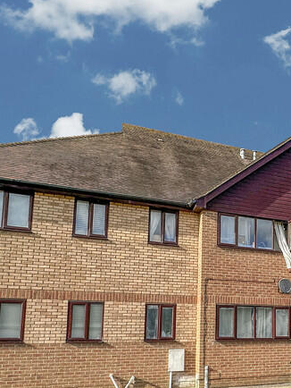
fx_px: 370
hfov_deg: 37.2
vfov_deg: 55.0
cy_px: 227
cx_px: 307
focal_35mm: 33
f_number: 2.2
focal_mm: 2.22
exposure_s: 1/1304
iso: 50
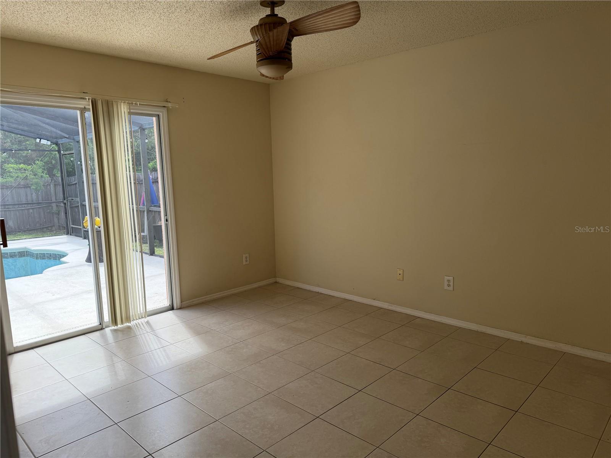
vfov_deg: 56.8
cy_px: 229
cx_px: 306
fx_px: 424
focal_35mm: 24
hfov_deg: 71.6
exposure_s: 1/272
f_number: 1.78
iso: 80
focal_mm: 6.76
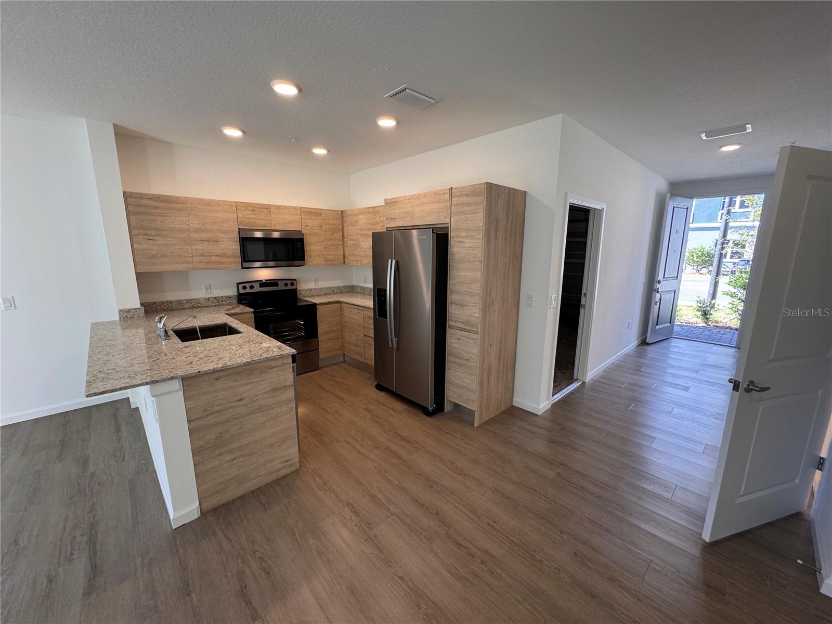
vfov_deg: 85.7
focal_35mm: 14
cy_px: 312
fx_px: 336
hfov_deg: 102.1
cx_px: 416
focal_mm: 2.22
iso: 160
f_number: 2.2
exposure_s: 1/120
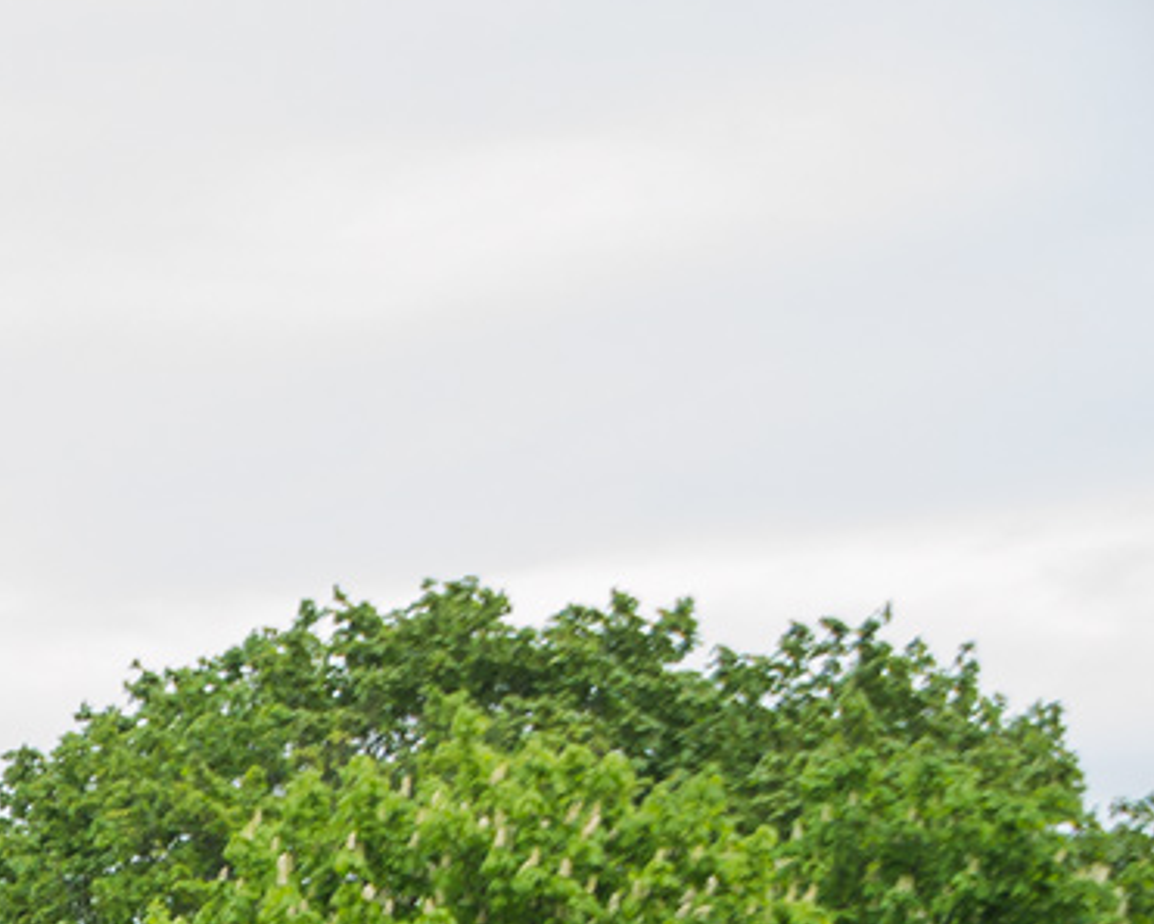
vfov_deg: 8.9
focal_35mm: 170
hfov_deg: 10.7
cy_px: 1426
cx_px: -921
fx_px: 5808
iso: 400
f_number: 5
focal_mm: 32
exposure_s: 1/1000
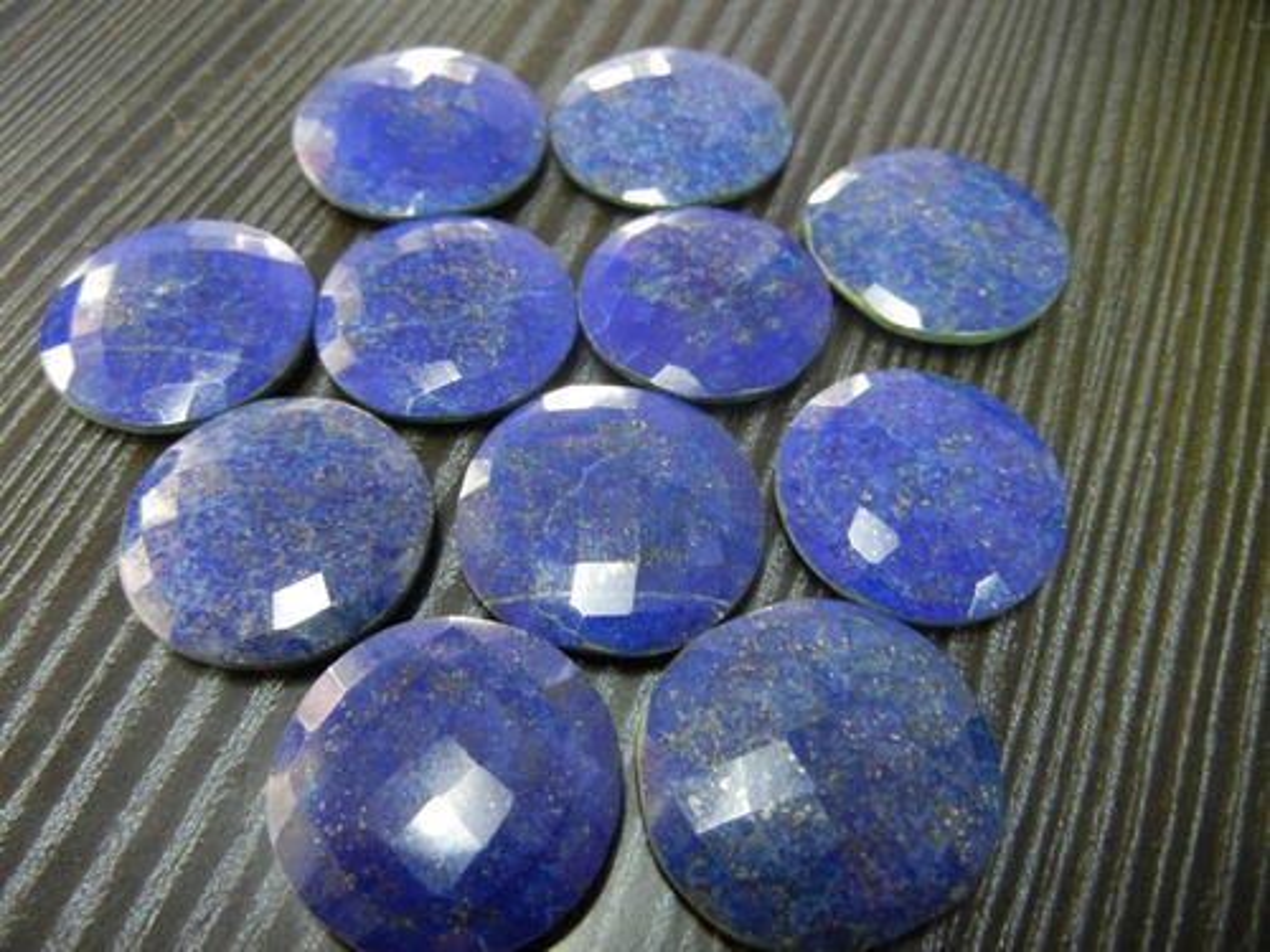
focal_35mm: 30
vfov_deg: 46.8
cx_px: 635
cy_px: 476
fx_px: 1101
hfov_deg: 60.0
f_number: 3.5
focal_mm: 5.4
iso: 400
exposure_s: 1/6.1
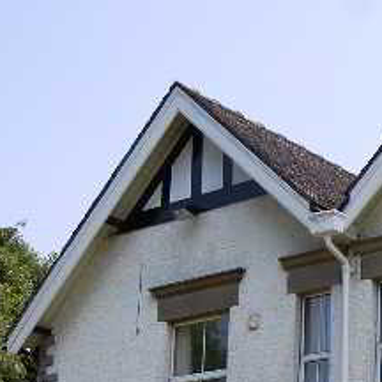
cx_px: 476
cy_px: 382
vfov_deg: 16.4
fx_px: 1298
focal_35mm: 104
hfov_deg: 16.0
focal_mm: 22
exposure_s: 1/1000
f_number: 4.5
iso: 200
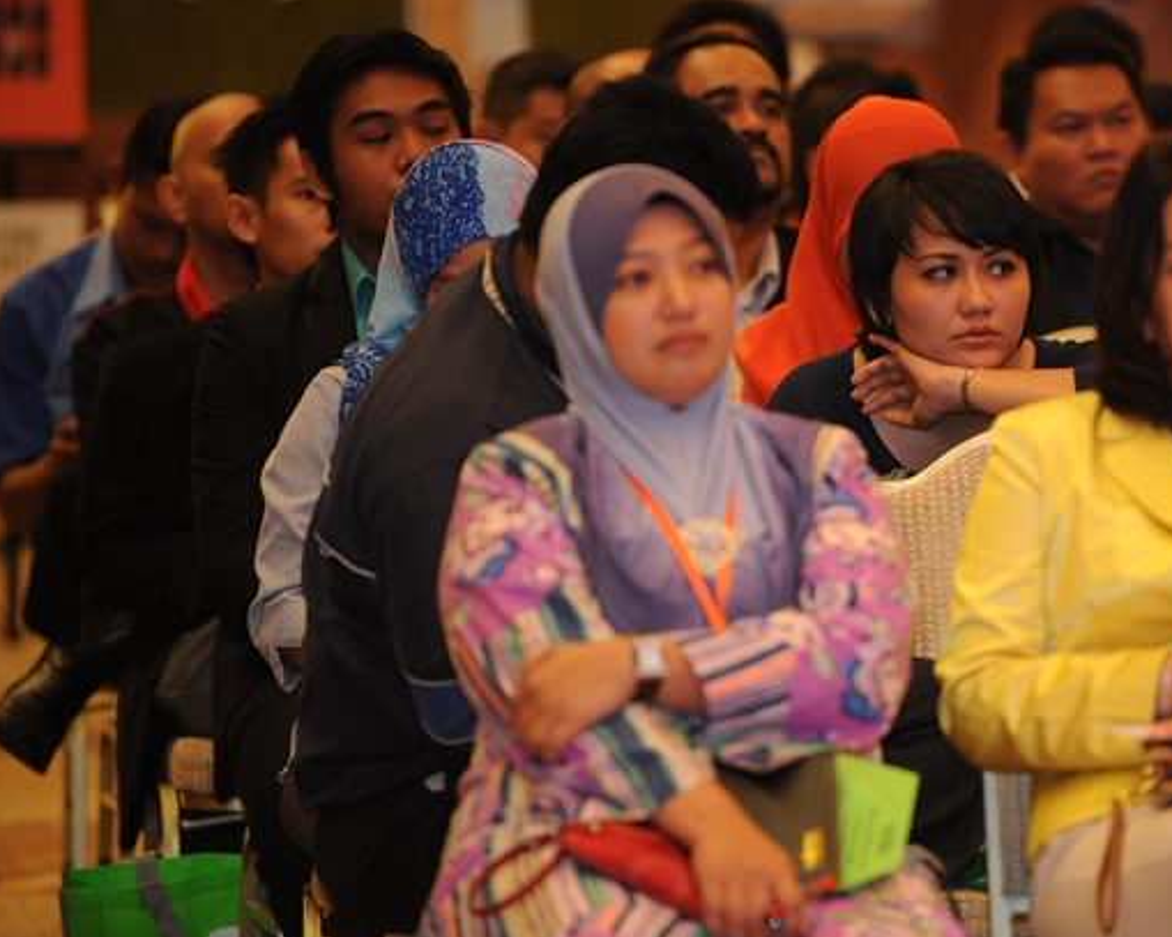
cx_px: 873
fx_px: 9710
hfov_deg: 6.9
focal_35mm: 280
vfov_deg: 5.5
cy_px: 463
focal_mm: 190
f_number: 2.8
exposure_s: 1/60
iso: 1000
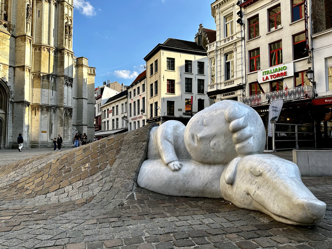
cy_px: 124
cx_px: 166
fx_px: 230
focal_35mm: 24
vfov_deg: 56.8
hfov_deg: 71.6
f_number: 1.78
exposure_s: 1/1664
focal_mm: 6.86
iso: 80
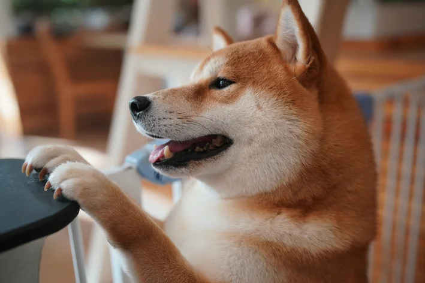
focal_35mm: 35
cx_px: 212
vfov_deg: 37.8
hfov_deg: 54.5
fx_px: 413
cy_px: 142
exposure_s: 1/200
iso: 400
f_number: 2
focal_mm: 35
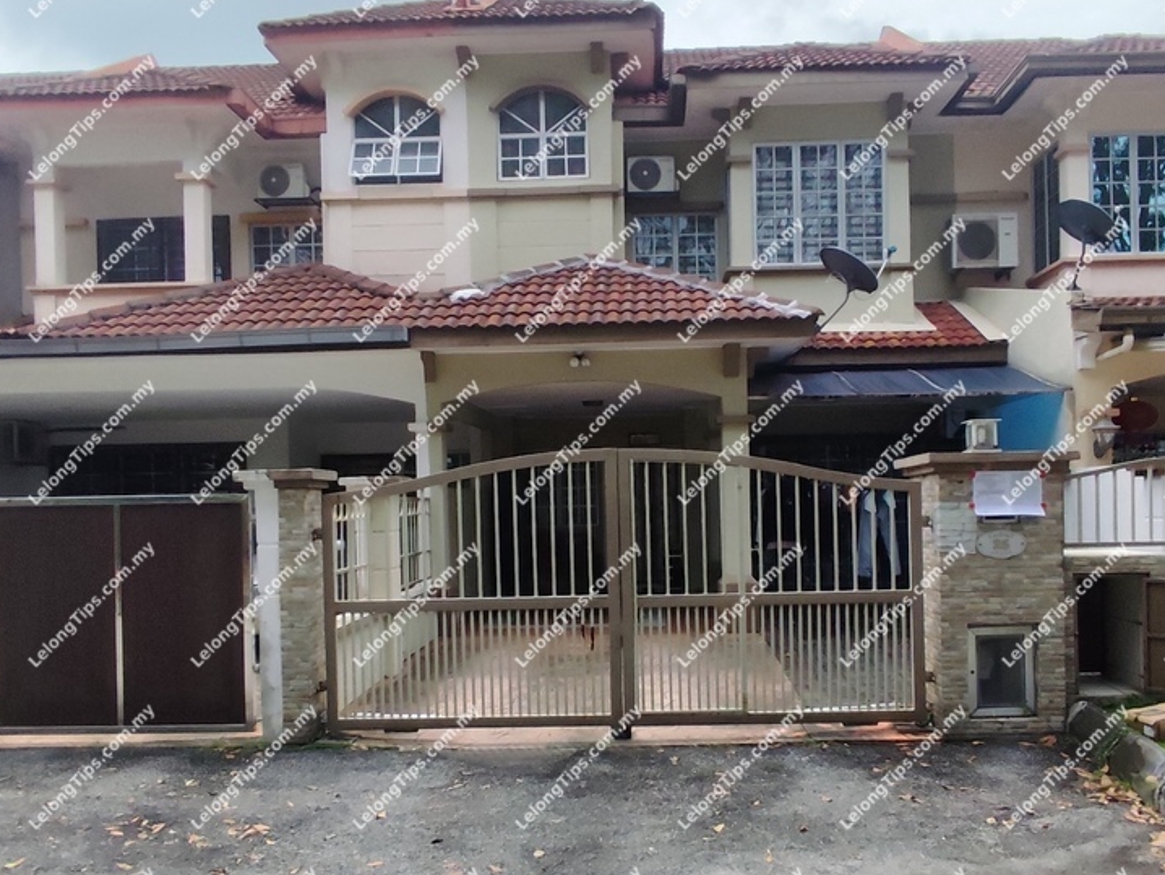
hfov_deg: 70.5
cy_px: 367
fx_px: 808
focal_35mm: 24
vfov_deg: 56.6
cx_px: 721
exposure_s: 1/2384
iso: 50
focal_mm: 1.65
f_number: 2.2
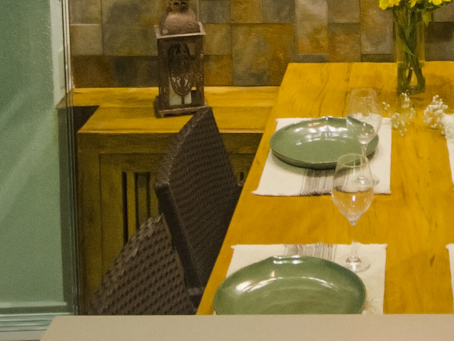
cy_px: -180
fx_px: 957
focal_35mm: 73
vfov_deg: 17.9
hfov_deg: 25.9
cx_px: 401
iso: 1250
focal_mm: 10
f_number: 4
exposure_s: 1/40
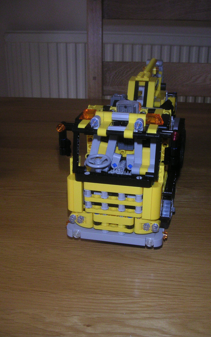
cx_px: 120
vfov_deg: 48.2
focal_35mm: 41
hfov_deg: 31.2
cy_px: 170
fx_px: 377
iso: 160
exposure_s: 1/45
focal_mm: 6
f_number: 6.7
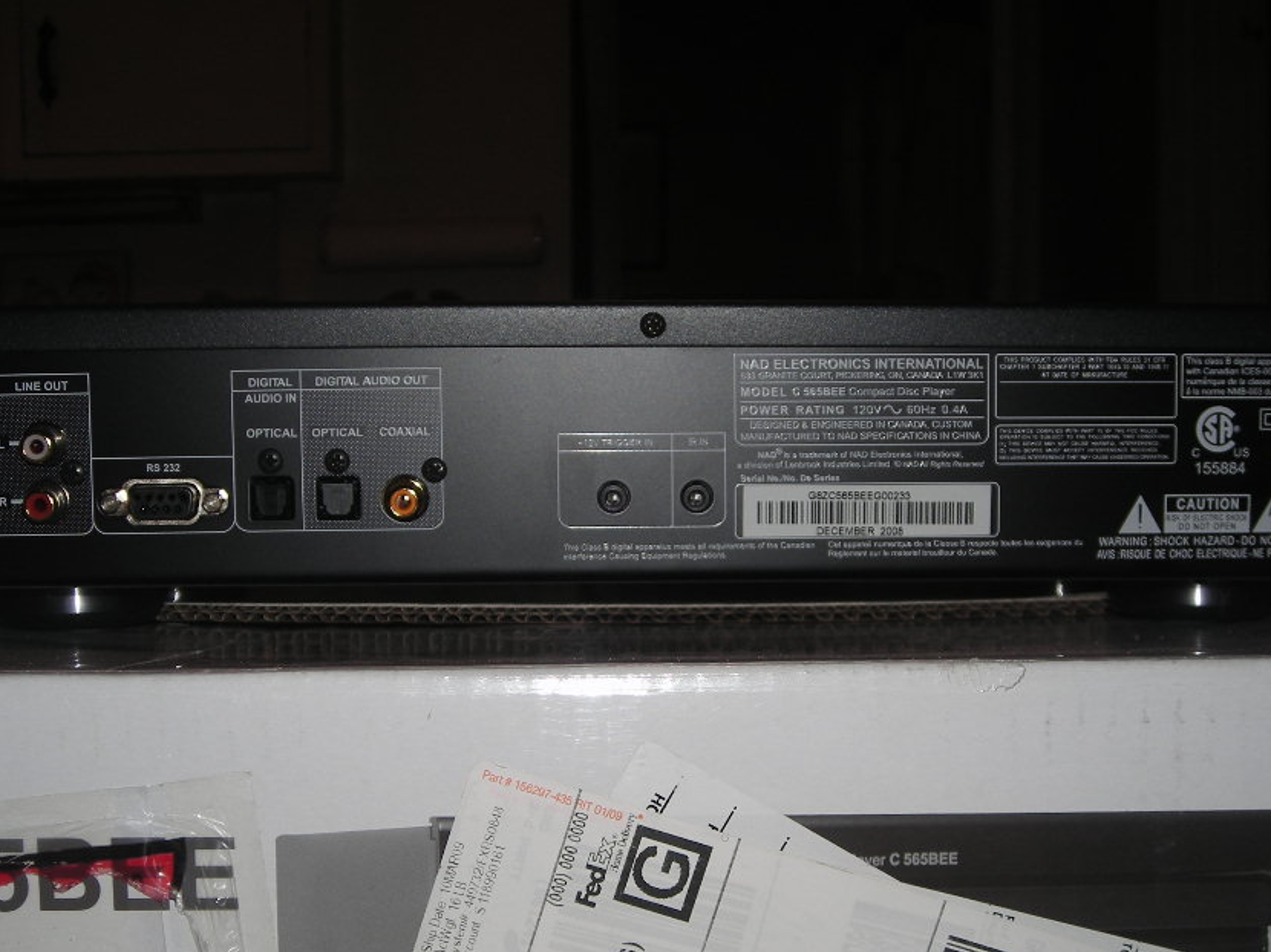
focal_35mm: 58
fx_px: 2129
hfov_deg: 33.2
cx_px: 608
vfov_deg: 25.2
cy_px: 549
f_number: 3.4
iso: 50
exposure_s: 1/60
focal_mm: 7.8
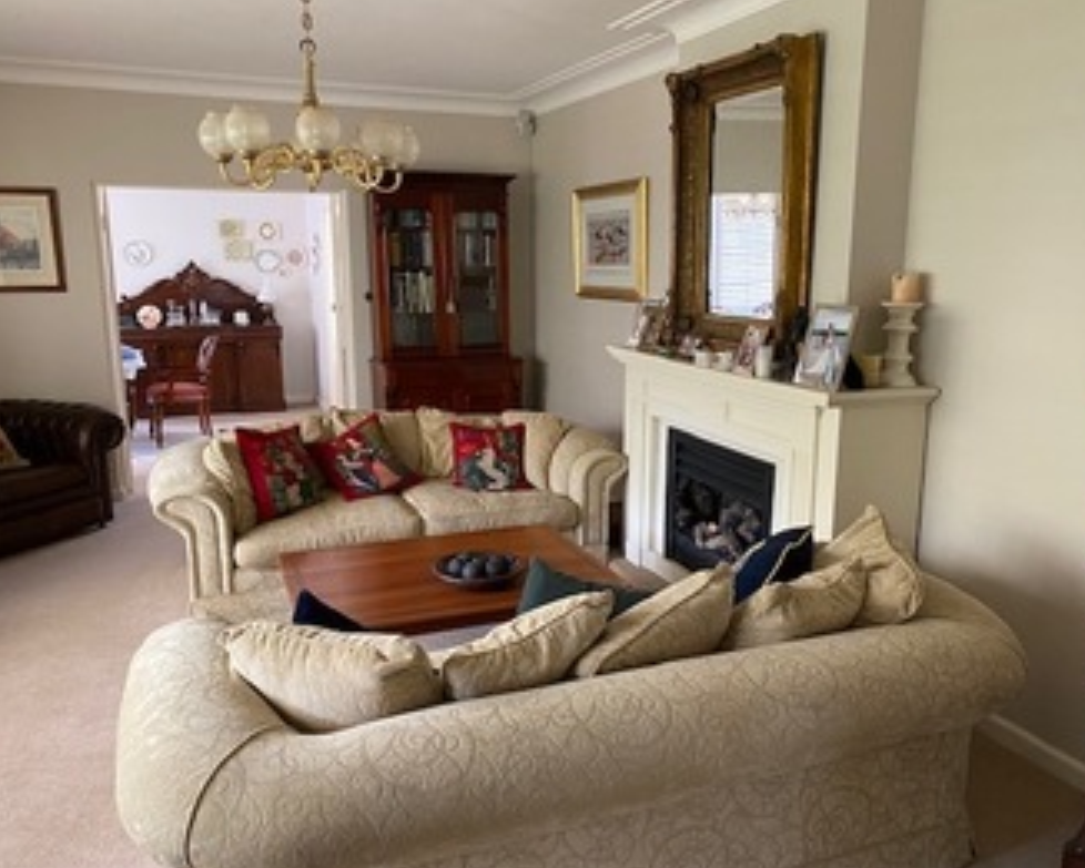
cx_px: 562
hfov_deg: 62.2
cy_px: 436
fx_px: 899
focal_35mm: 28
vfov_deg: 51.6
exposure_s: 1/60
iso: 250
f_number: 1.8
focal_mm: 4.25
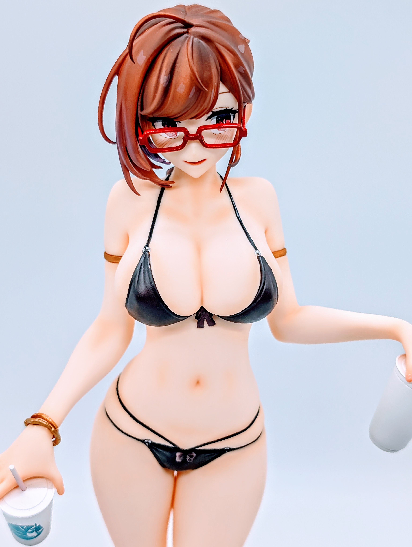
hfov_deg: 29.7
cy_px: 274
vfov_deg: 38.9
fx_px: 776
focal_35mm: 49
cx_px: 206
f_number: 1.68
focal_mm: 6.9
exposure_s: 1/82.9
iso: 35
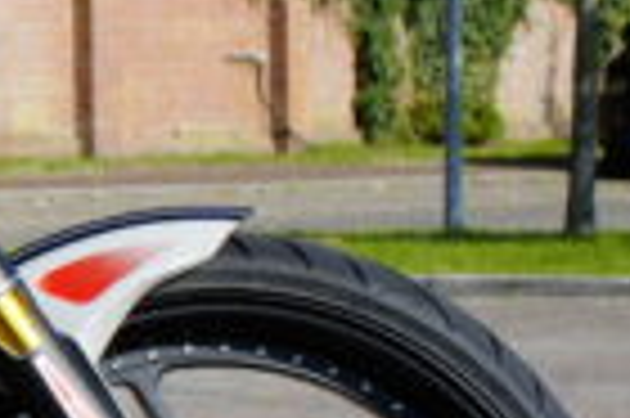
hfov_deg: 6.9
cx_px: -814
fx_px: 4964
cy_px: 436
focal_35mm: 284
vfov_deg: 4.8
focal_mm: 53
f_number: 9.5
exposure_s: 1/125
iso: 100
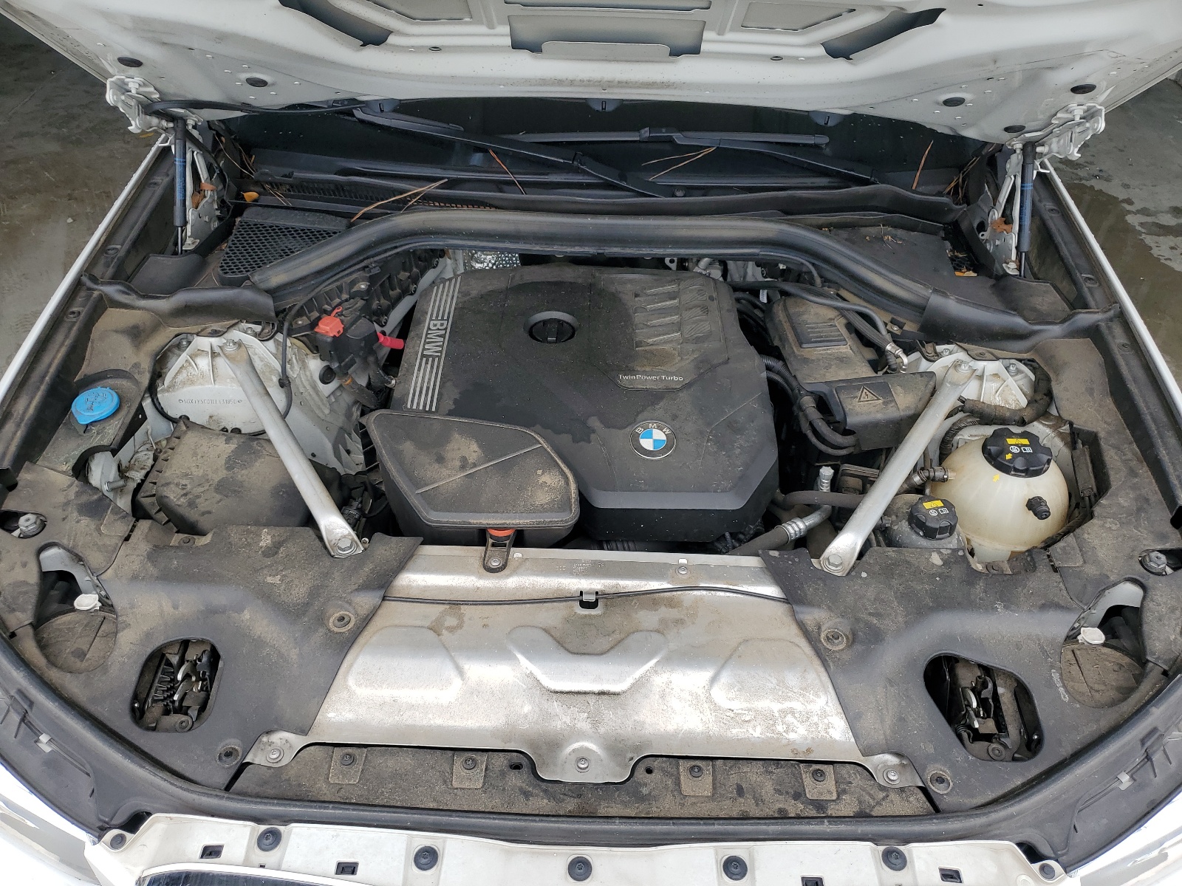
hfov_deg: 67.3
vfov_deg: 53.1
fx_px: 888
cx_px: 591
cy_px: 443
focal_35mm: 26
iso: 50
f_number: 1.5
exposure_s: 1/909
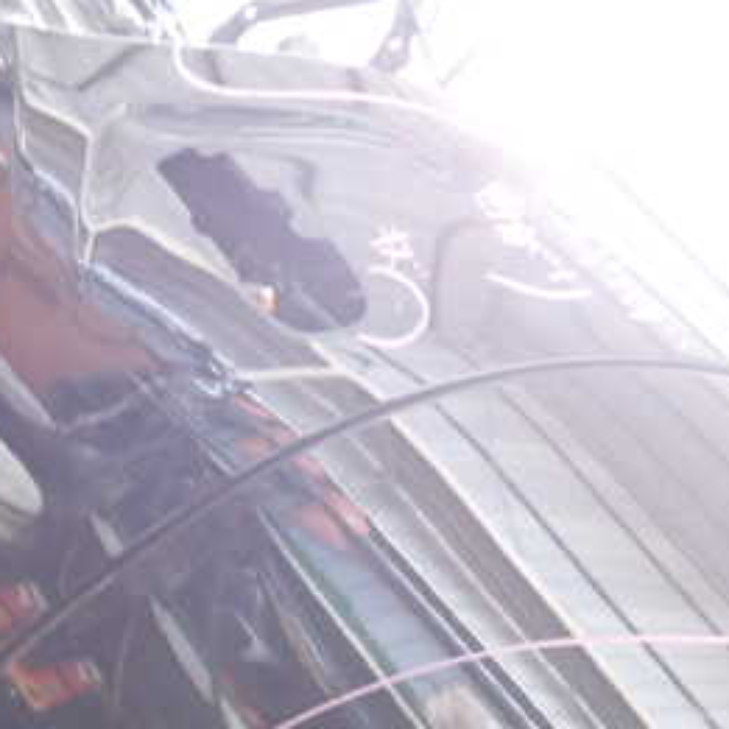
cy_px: 419
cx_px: 0
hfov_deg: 26.6
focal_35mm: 61
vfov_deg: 28.1
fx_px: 1453
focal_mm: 5.4
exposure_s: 1/30
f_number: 2.3
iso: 640
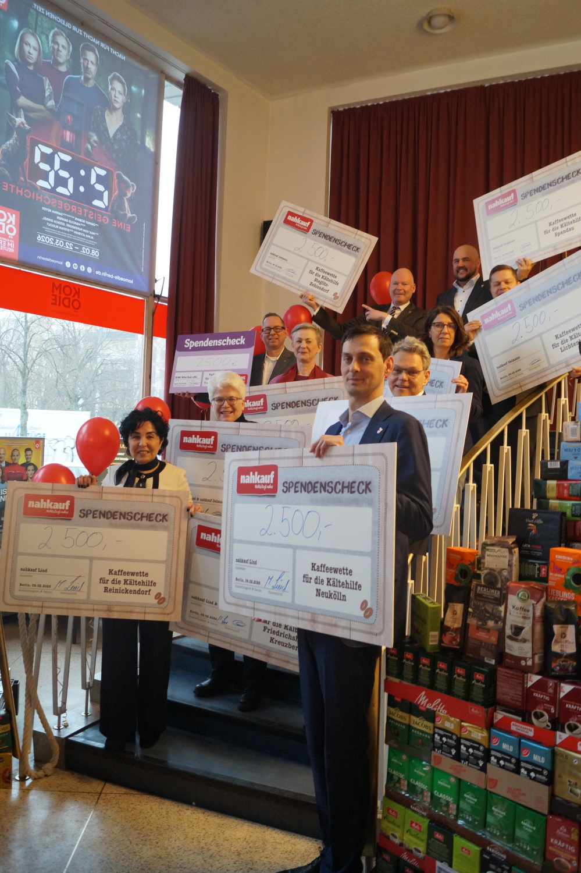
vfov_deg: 67.4
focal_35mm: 27
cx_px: 290
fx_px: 654
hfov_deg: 47.9
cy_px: 436
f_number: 4
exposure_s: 1/160
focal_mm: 18
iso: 1000
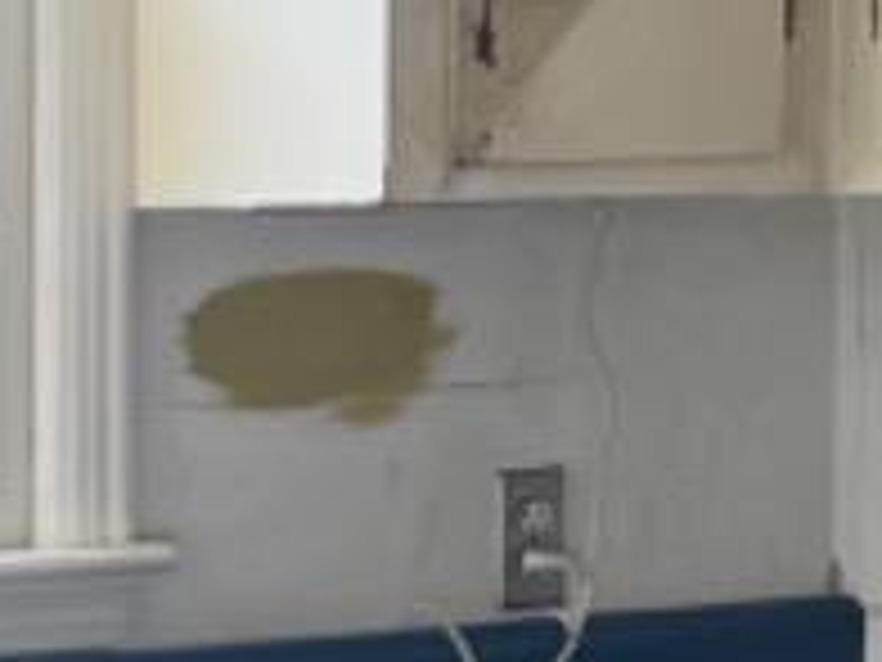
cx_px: -675
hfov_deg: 9.5
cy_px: 871
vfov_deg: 7.4
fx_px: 5070
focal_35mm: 199
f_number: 1.5
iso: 100
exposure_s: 1/121
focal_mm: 5.7
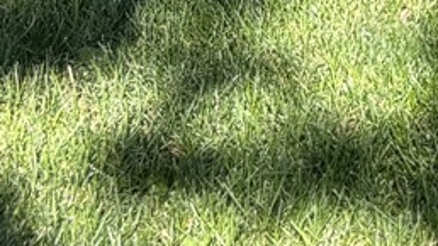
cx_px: 697
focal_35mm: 188
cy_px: -673
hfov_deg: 10.9
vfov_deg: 5.7
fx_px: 2183
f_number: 1.6
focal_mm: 5.96
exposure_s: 1/702
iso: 50
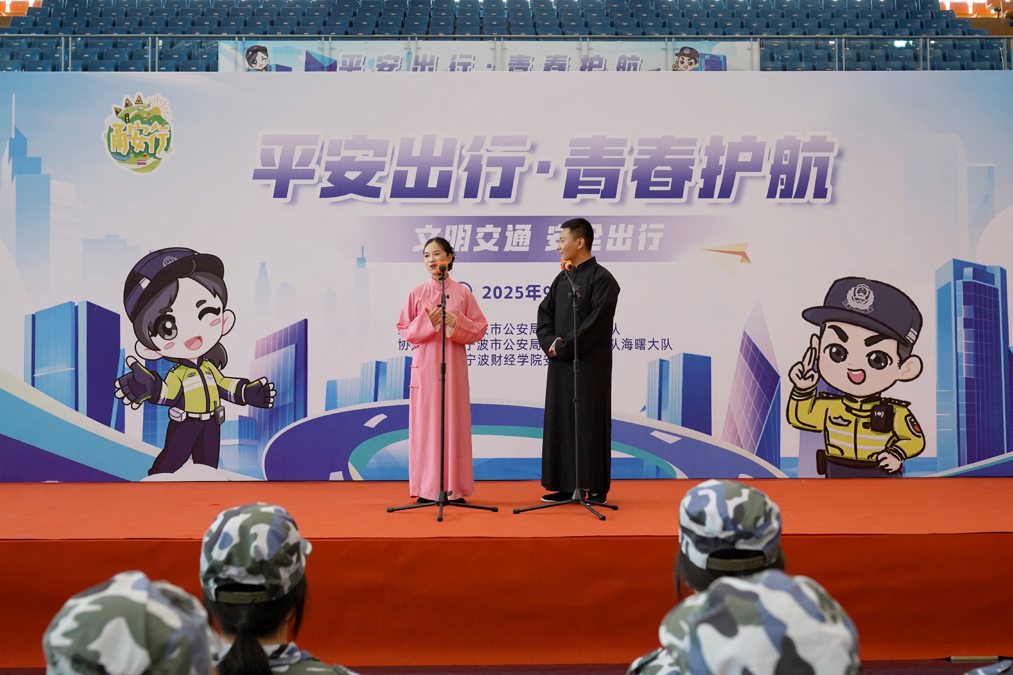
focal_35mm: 46
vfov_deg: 29.2
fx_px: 1294
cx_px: 506
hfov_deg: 42.7
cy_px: 338
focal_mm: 46
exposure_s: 1/320
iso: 3200
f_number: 6.3
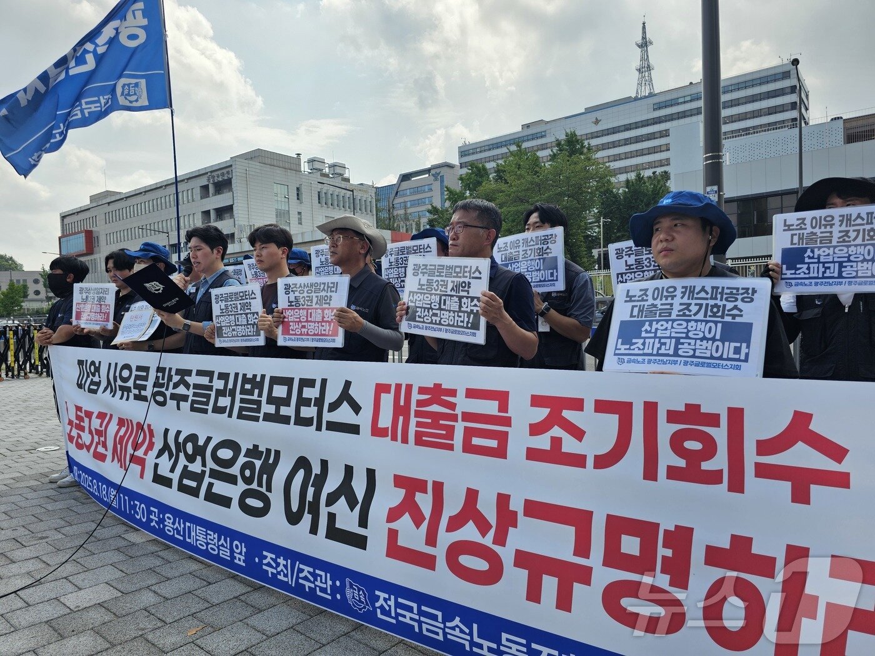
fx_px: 581
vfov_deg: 58.9
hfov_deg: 73.9
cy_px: 328
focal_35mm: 23
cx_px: 438
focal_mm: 6.3
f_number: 1.7
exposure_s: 1/647
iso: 10
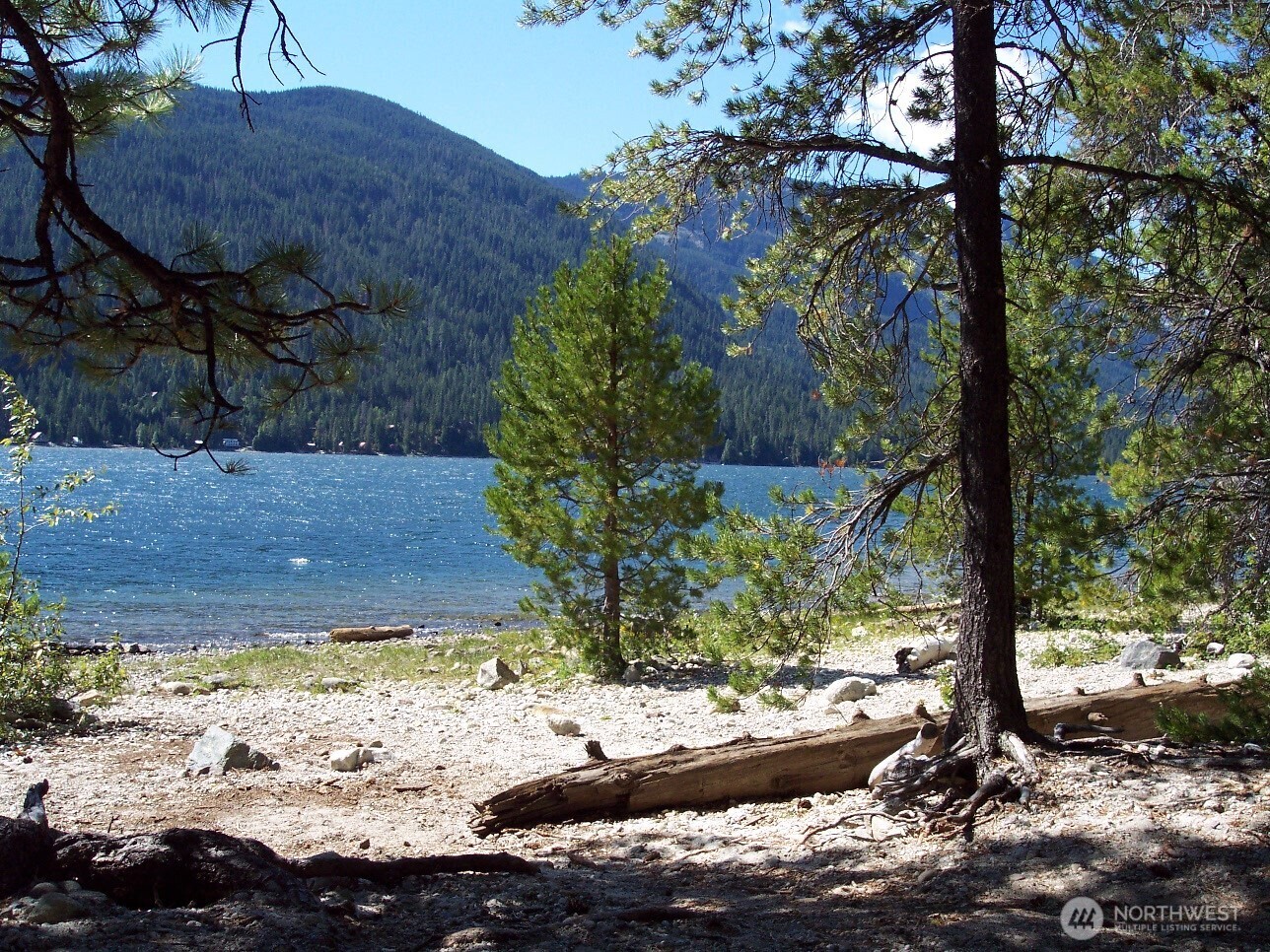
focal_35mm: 38
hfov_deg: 49.0
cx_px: 635
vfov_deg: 37.7
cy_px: 476
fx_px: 1394
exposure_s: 1/350
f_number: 4.8
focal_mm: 8
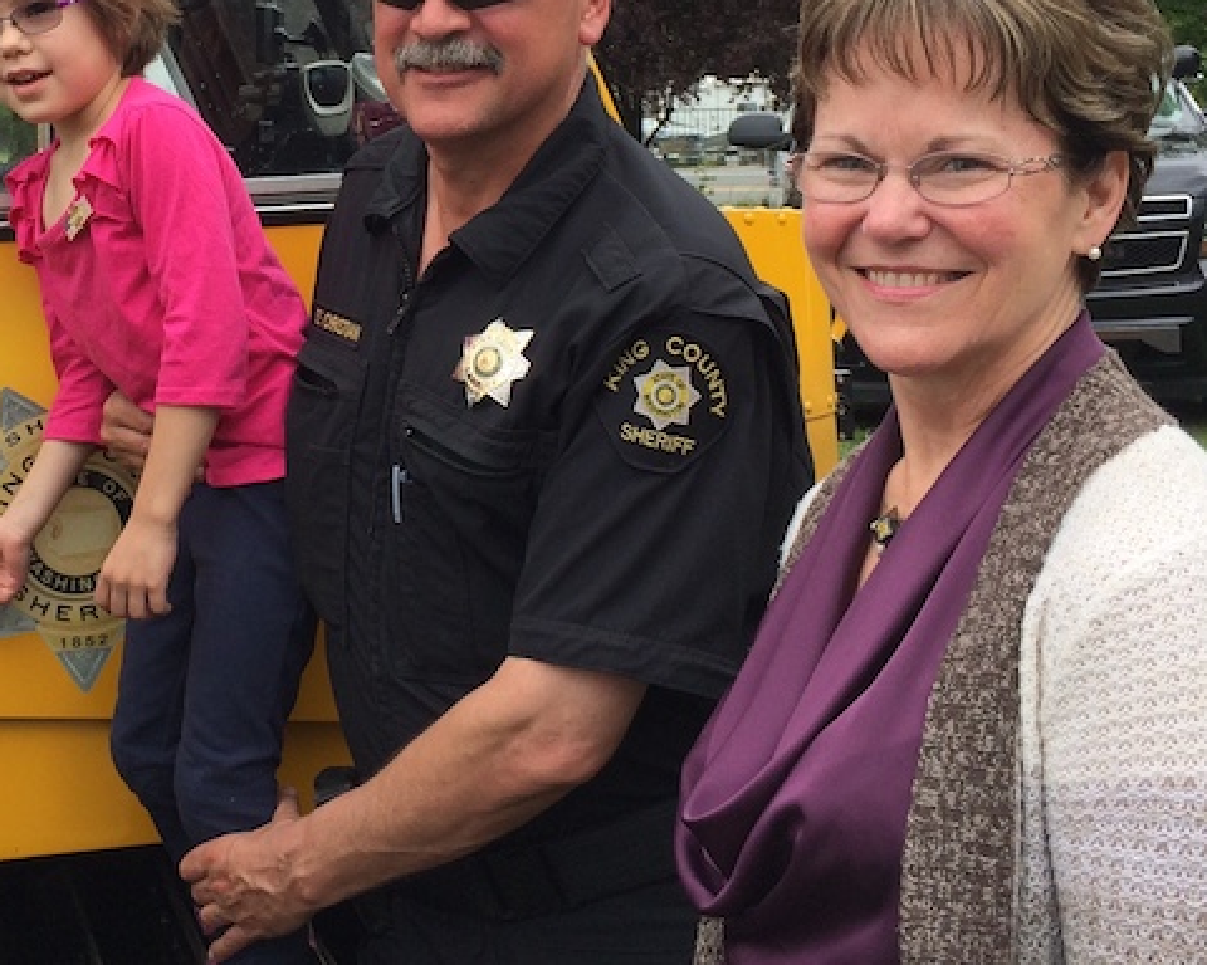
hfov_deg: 31.2
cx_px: 246
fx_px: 2108
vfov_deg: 25.3
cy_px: 178
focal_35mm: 59
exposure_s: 1/533
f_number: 2.2
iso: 32
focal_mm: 4.15
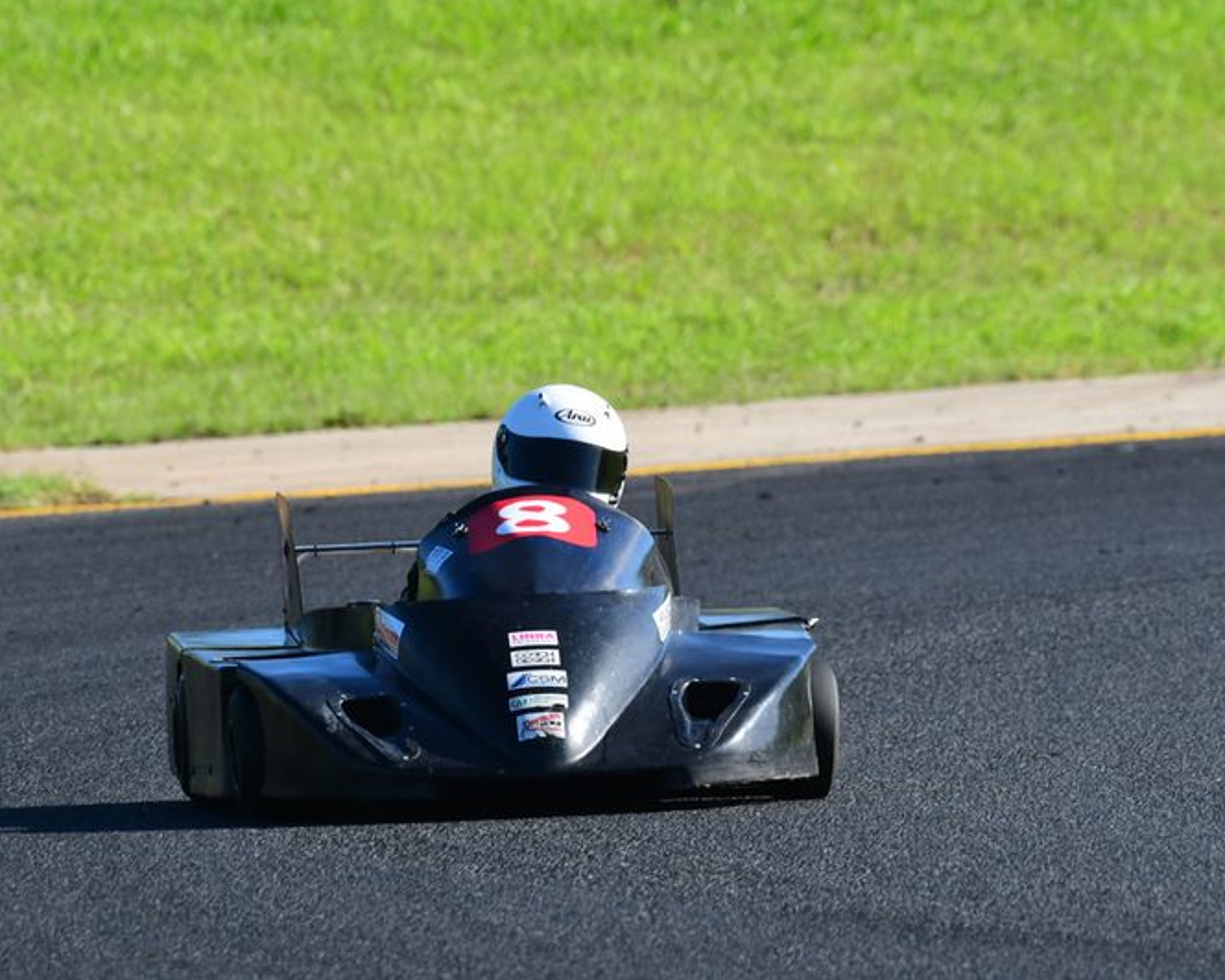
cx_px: 607
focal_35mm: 848
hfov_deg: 2.3
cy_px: 489
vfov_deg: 1.8
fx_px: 30740
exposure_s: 1/640
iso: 640
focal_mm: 500
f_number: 10
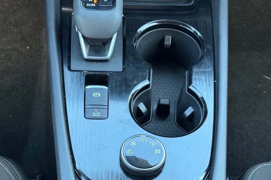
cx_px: 137
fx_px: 384
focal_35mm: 51
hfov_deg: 38.9
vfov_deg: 26.5
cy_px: 87
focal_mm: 6.76
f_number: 1.78
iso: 125
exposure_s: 1/60
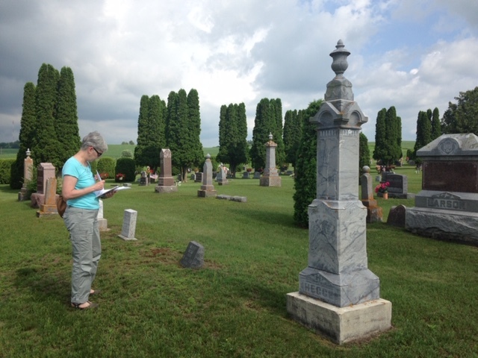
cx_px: 239
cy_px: 179
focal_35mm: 33
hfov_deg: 55.4
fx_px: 456
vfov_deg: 42.9
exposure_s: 1/1466
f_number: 2.4
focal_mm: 4.13
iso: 50
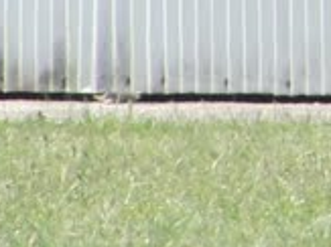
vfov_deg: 0.5
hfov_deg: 0.7
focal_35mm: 2967
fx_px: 28350
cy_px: -136
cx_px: 900
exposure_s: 1/800
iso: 200
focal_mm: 83.3
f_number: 4.4
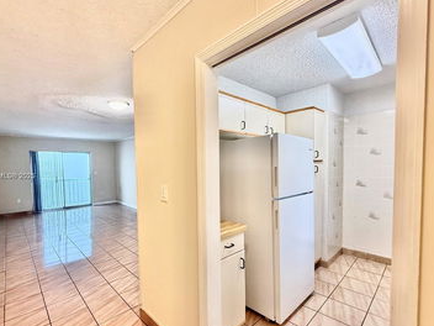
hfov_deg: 90.7
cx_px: 193
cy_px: 177
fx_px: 213
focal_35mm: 17
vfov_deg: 74.6
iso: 320
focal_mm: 2.22
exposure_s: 1/120
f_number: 2.2
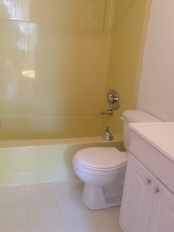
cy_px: 103
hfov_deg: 36.8
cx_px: 92
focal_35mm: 39
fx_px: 261
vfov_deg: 47.8
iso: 100
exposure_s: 1/20
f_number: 2.4
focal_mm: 4.12
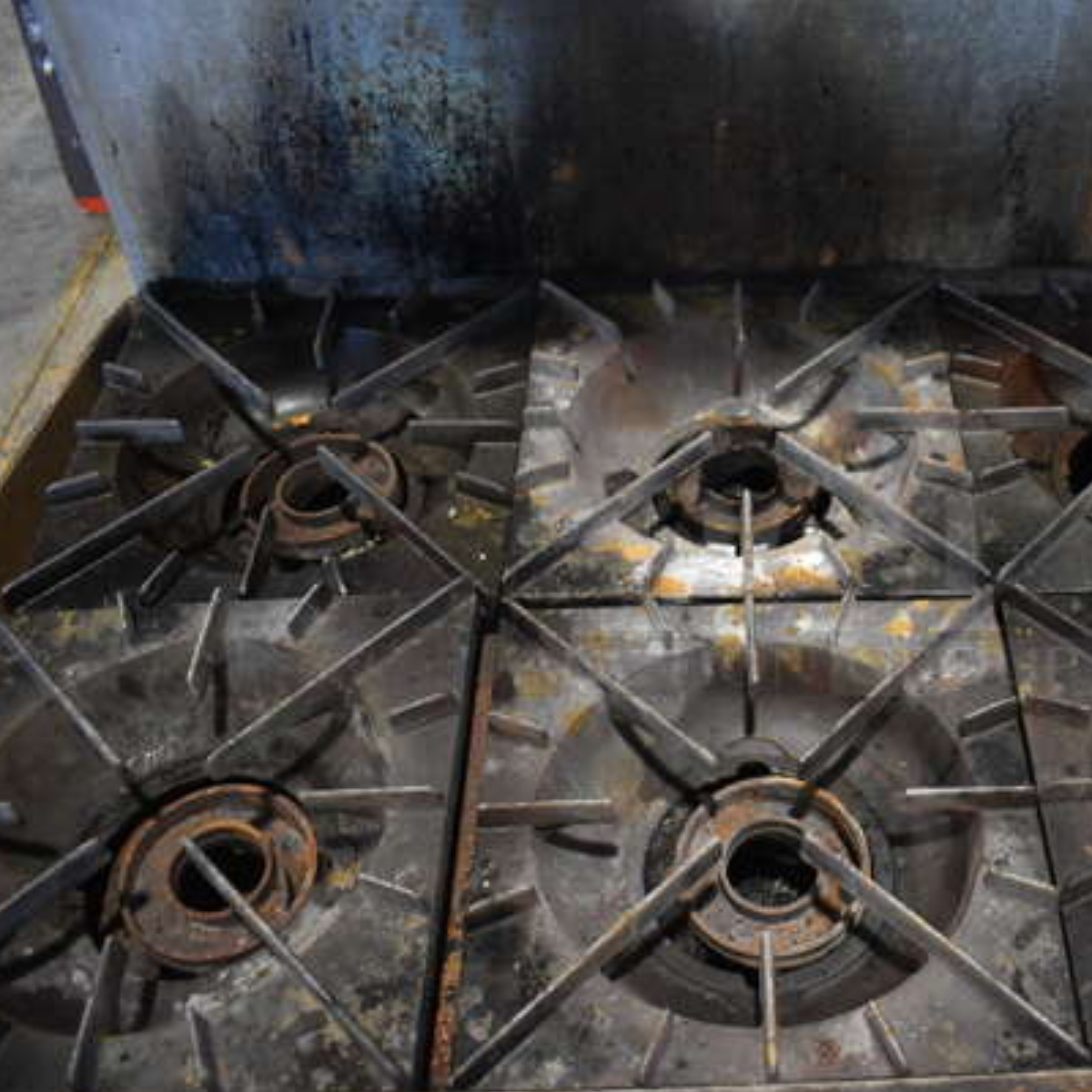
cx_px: 800
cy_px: 551
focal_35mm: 35
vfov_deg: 47.2
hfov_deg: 45.8
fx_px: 1249
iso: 2000
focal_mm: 18
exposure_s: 1/125
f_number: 3.5
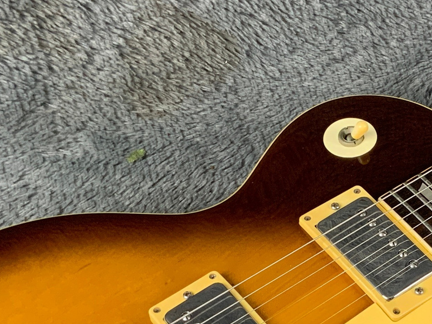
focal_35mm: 93
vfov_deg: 15.6
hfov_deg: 20.5
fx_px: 1161
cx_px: 414
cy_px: 319
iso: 80
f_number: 1.8
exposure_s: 1/60
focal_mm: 3
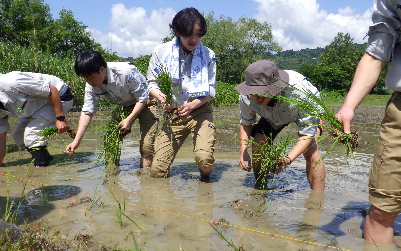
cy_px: 132
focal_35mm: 24
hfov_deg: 74.8
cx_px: 200
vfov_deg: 51.1
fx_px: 262
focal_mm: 5
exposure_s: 1/800
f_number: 4.2
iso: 125
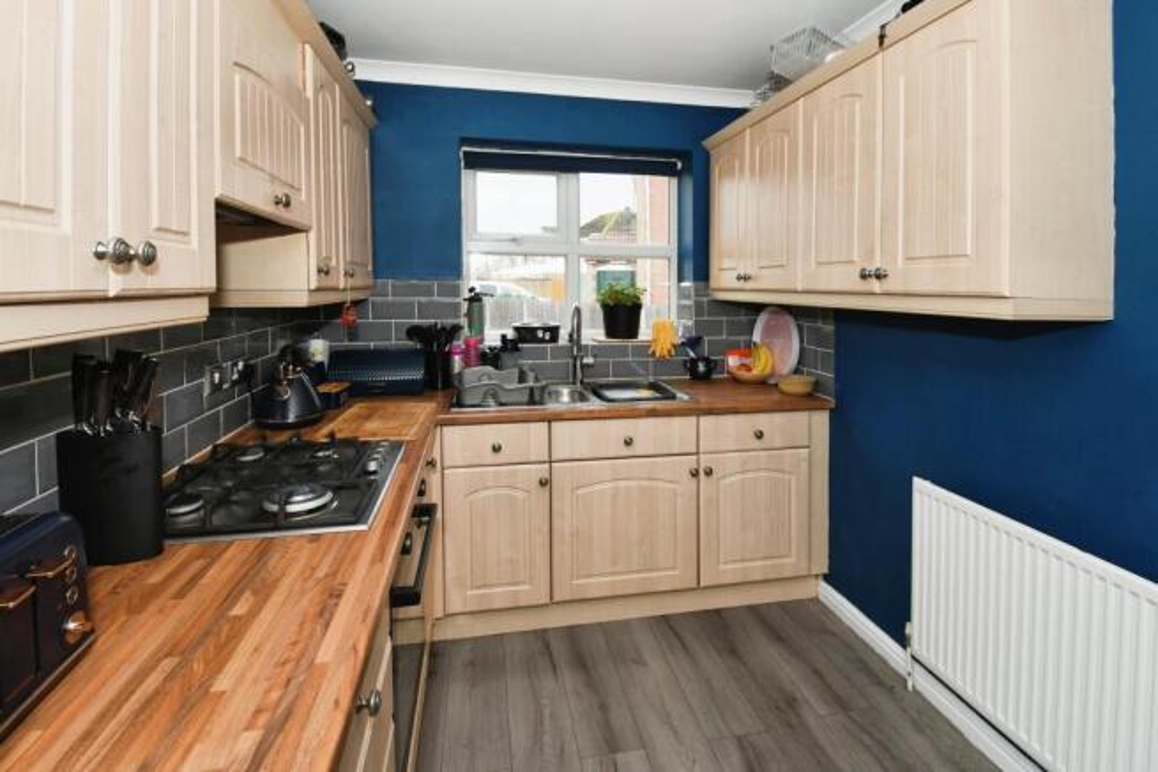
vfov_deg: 77.4
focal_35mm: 15
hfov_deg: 100.4
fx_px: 483
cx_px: 579
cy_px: 386
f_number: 7.1
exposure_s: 1/60
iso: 800
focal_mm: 10
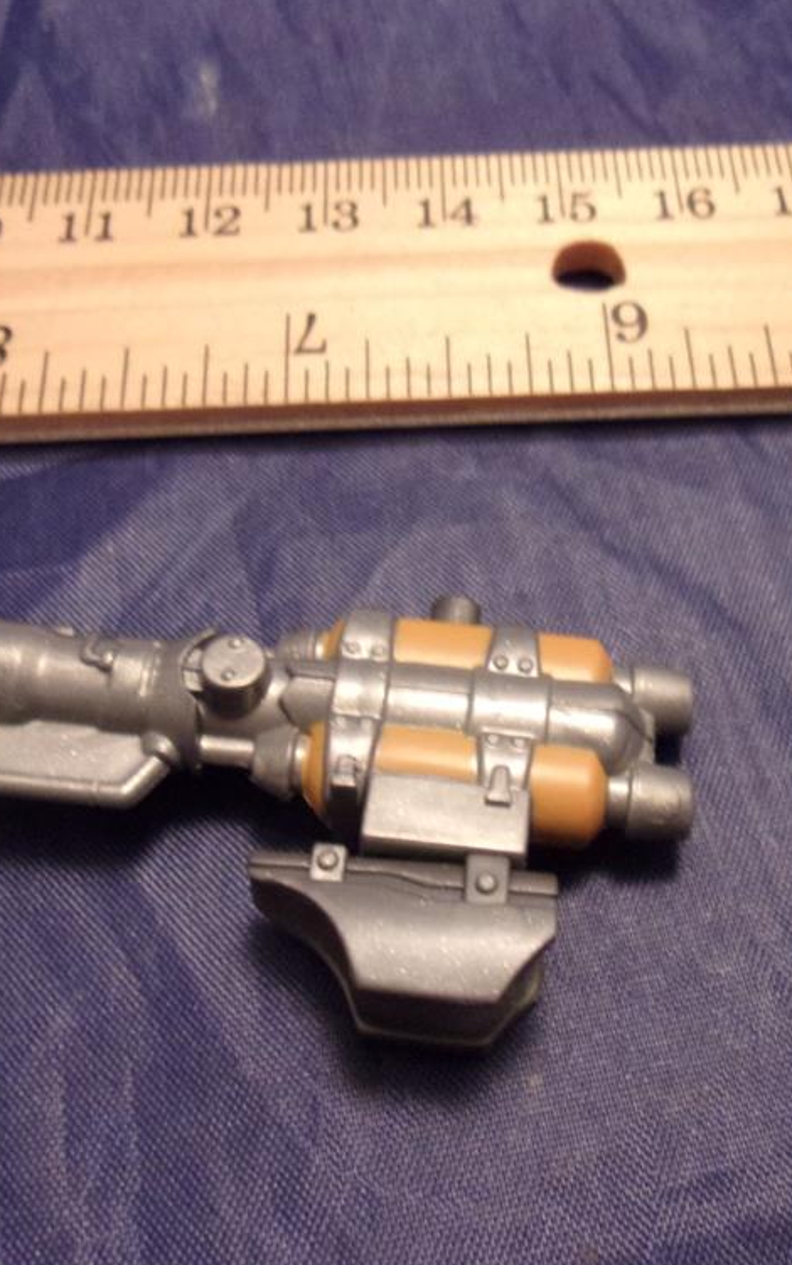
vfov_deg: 50.4
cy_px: 640
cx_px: 463
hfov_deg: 32.7
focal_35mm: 39
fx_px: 1346
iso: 400
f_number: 3
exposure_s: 1/34
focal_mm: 4.9
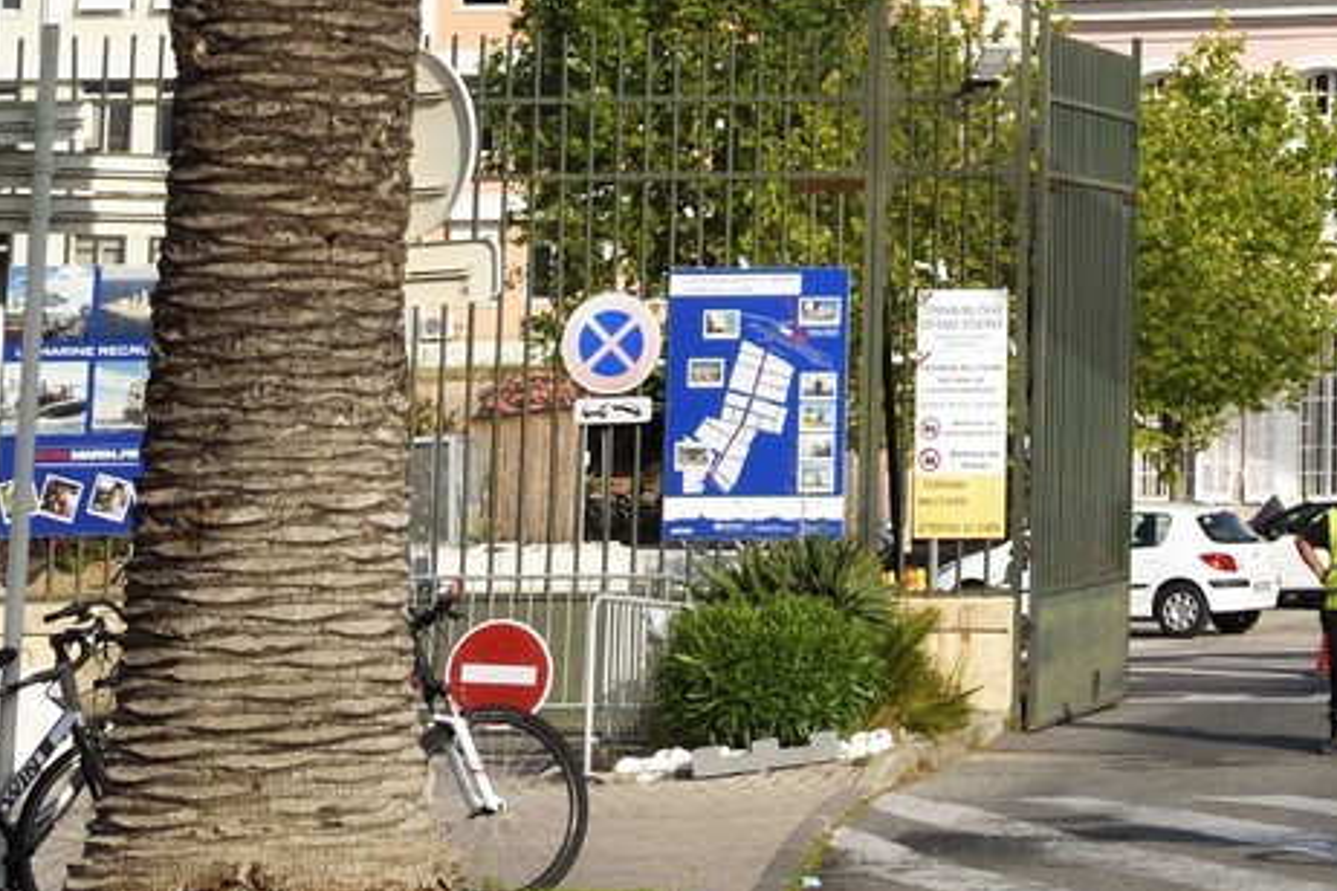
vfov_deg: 8.5
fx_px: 5793
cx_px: 1748
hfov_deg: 12.7
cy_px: -647
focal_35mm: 156
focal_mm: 45
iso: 200
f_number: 14
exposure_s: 1/250
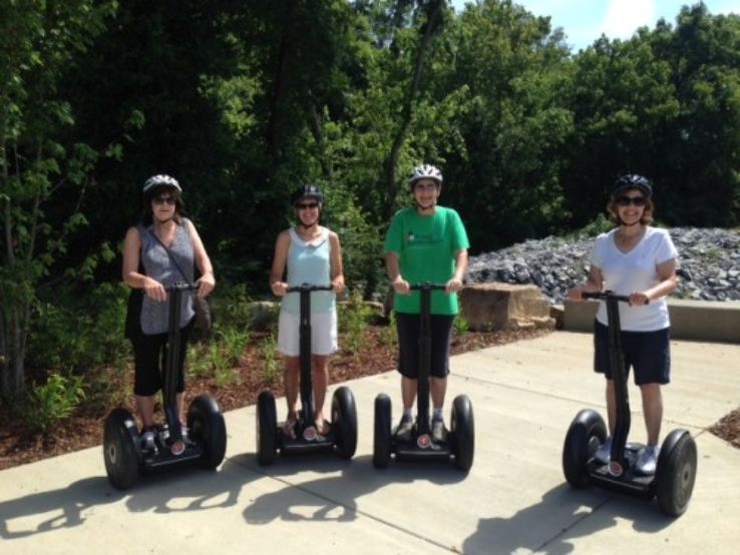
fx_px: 706
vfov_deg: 43.0
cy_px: 278
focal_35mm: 33
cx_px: 370
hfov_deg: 55.3
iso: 50
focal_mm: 4.12
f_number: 2.4
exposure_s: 1/1004
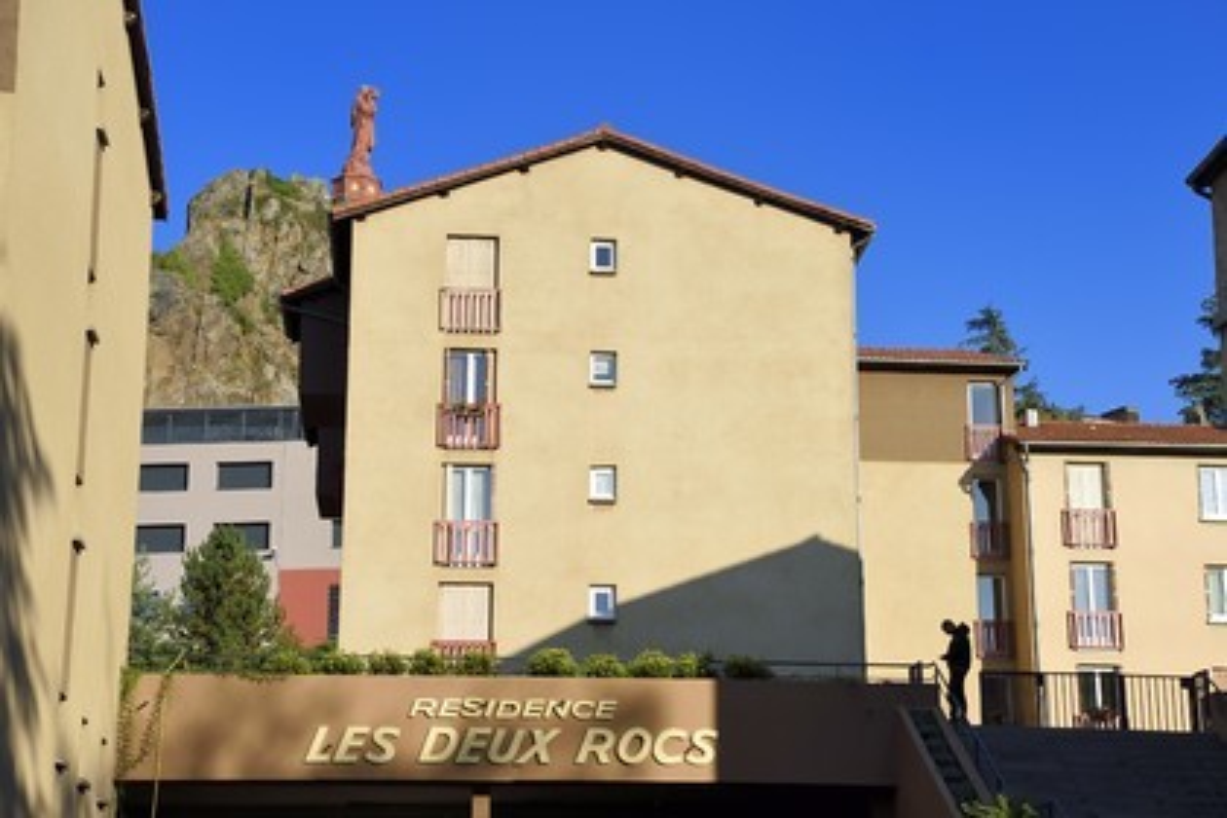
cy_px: 409
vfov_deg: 19.5
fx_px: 2386
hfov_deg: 28.8
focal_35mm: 70
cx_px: 614
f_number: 13
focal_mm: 70
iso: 200
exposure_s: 1/250
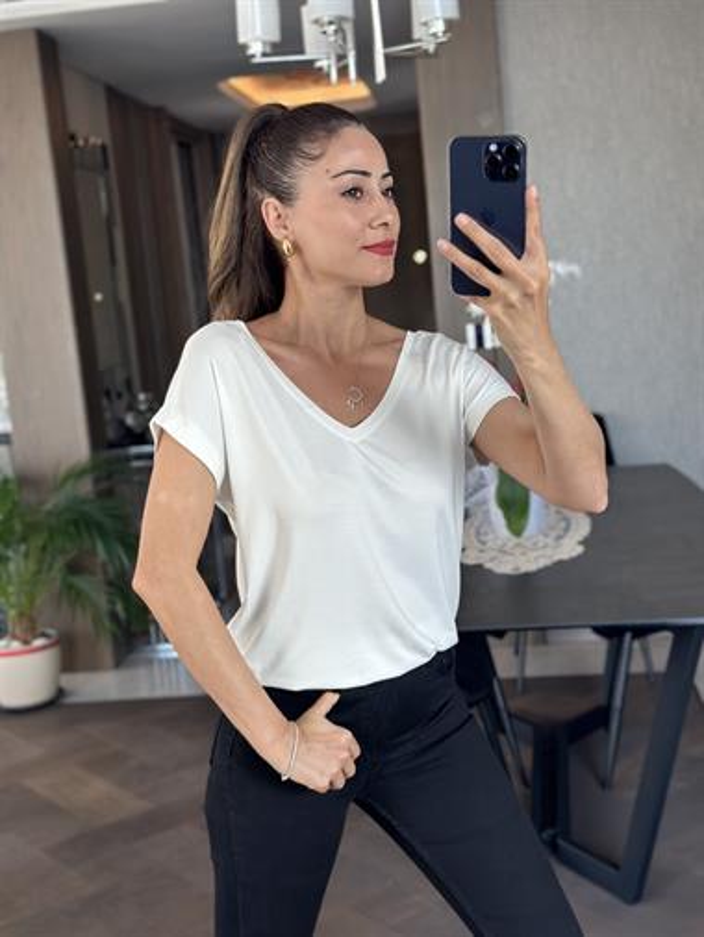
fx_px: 1300
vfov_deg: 39.6
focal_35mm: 48
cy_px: 468
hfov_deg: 30.3
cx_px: 352
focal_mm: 6.86
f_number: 1.78
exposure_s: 1/100
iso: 125
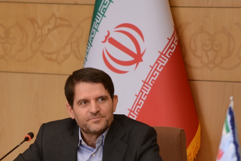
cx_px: 86
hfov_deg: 5.7
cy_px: 132
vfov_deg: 3.8
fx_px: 2403
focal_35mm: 359
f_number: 4
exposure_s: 1/100
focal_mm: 200
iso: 640
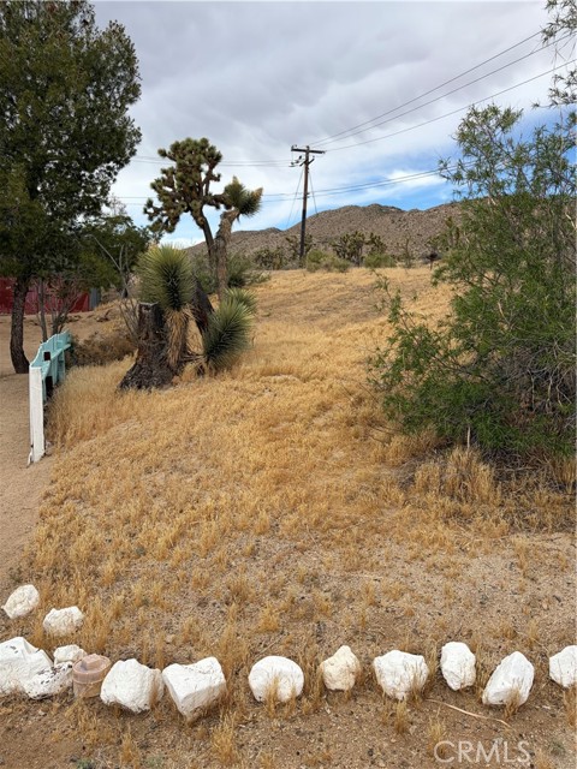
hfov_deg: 53.1
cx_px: 288
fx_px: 578
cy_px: 384
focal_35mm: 26
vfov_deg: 67.3
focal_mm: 5.96
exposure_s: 1/4329
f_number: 1.6
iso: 64
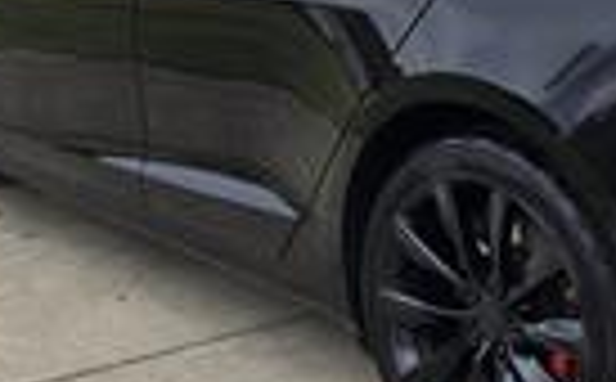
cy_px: 72
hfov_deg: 23.0
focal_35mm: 90
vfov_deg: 14.4
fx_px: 1508
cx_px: 418
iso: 12
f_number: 1.7
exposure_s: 1/345
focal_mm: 6.3
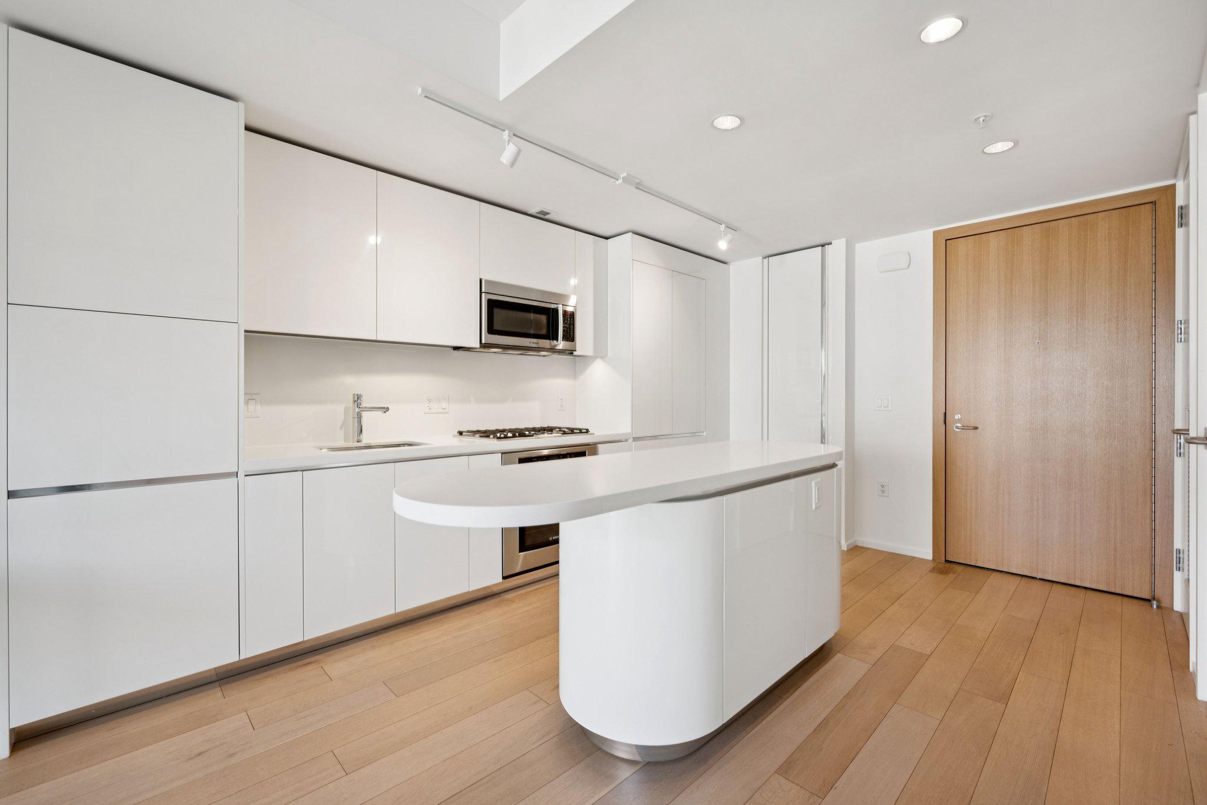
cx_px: 604
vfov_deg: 77.3
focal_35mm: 15
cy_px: 402
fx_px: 503
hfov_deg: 100.4
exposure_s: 1/30
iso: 400
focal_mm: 15
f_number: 7.1
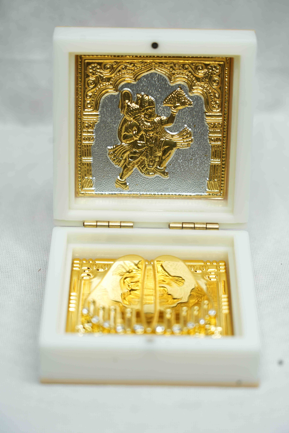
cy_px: 216
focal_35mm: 103
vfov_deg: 19.8
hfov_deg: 13.3
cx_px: 144
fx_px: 1240
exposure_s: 1/60
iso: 250
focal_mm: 103
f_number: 5.6
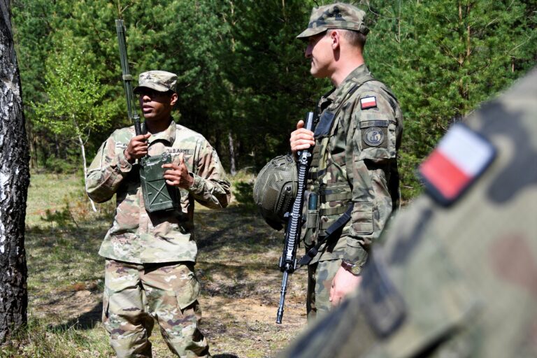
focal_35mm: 46
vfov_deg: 29.2
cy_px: 179
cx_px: 268
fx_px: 686
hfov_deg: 42.7
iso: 110
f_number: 4.5
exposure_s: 1/800
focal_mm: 31
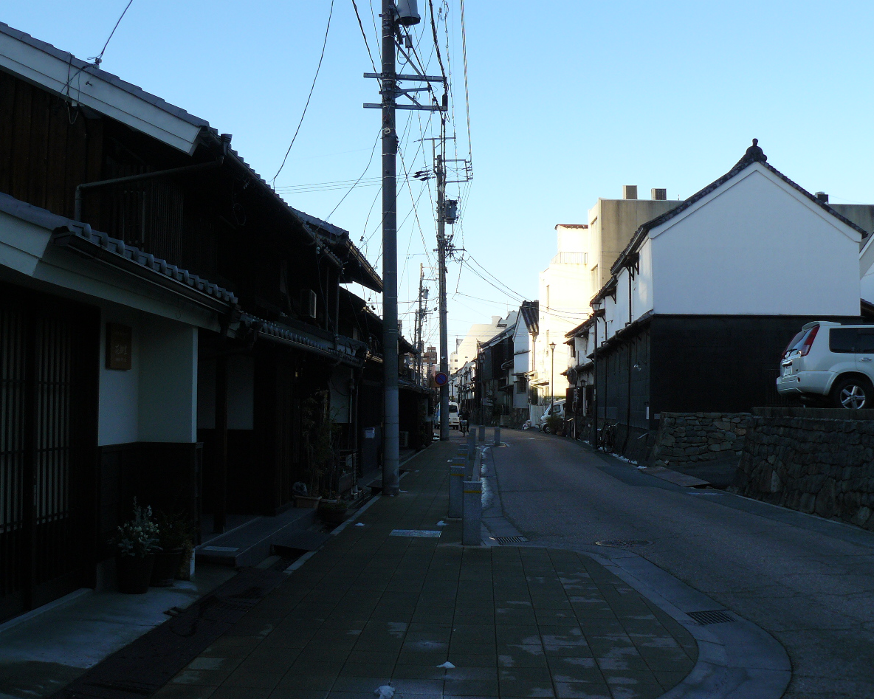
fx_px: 983
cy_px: 354
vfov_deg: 39.2
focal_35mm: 38
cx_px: 430
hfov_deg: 47.9
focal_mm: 6
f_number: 4
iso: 100
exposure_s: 1/250
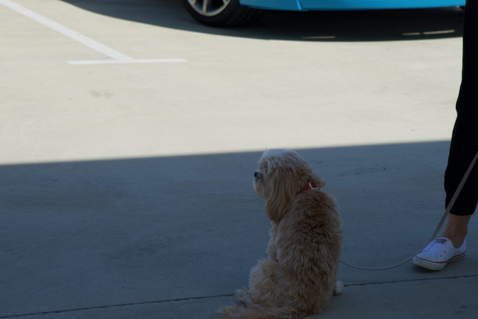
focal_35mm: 154
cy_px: 173
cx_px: 286
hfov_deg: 13.3
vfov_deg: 8.9
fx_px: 2045
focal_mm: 120
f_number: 9
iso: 100
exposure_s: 1/200
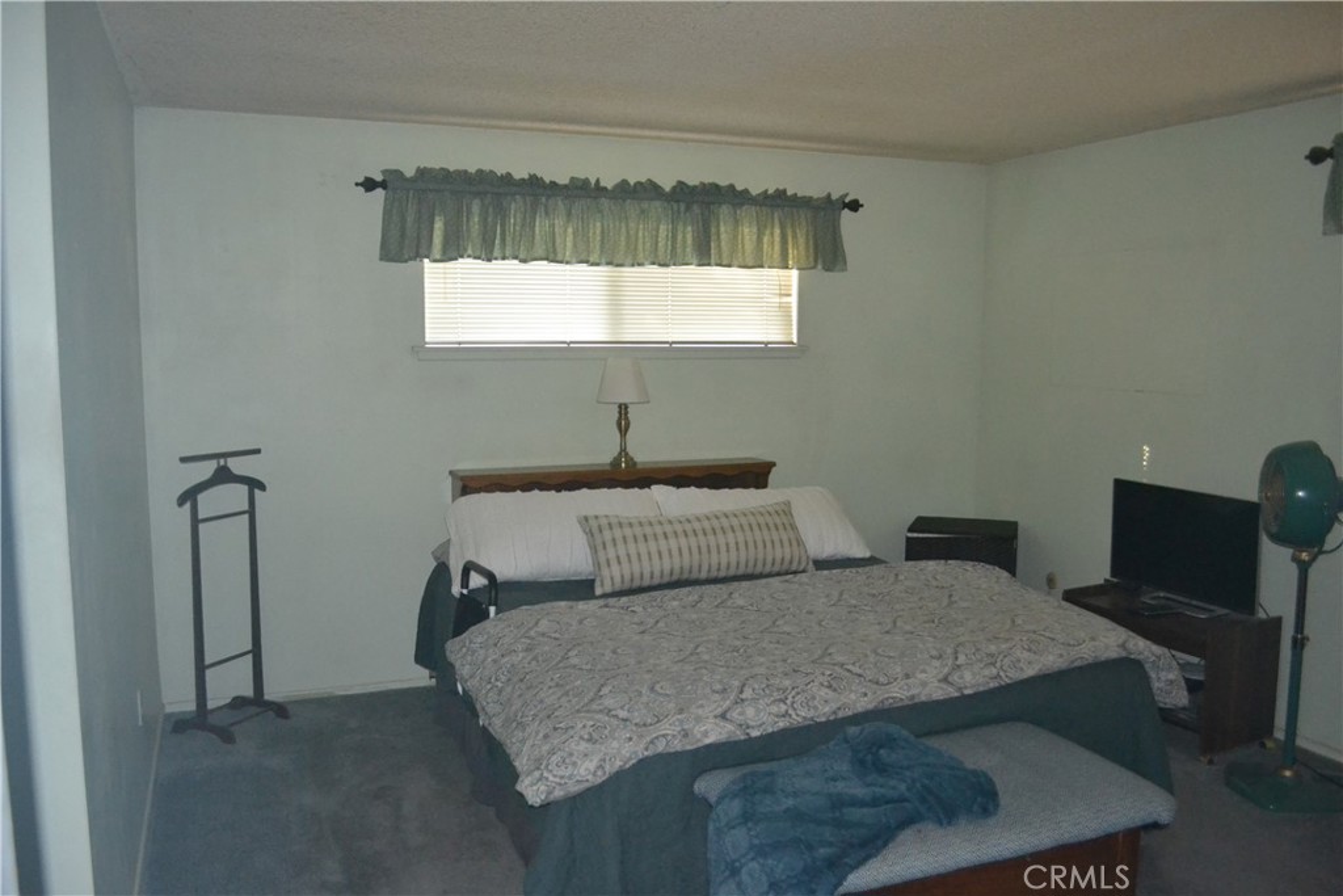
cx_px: 672
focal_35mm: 27
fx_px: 1007
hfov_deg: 67.4
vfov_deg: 47.9
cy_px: 448
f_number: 3.5
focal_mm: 18
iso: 3200
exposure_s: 1/60
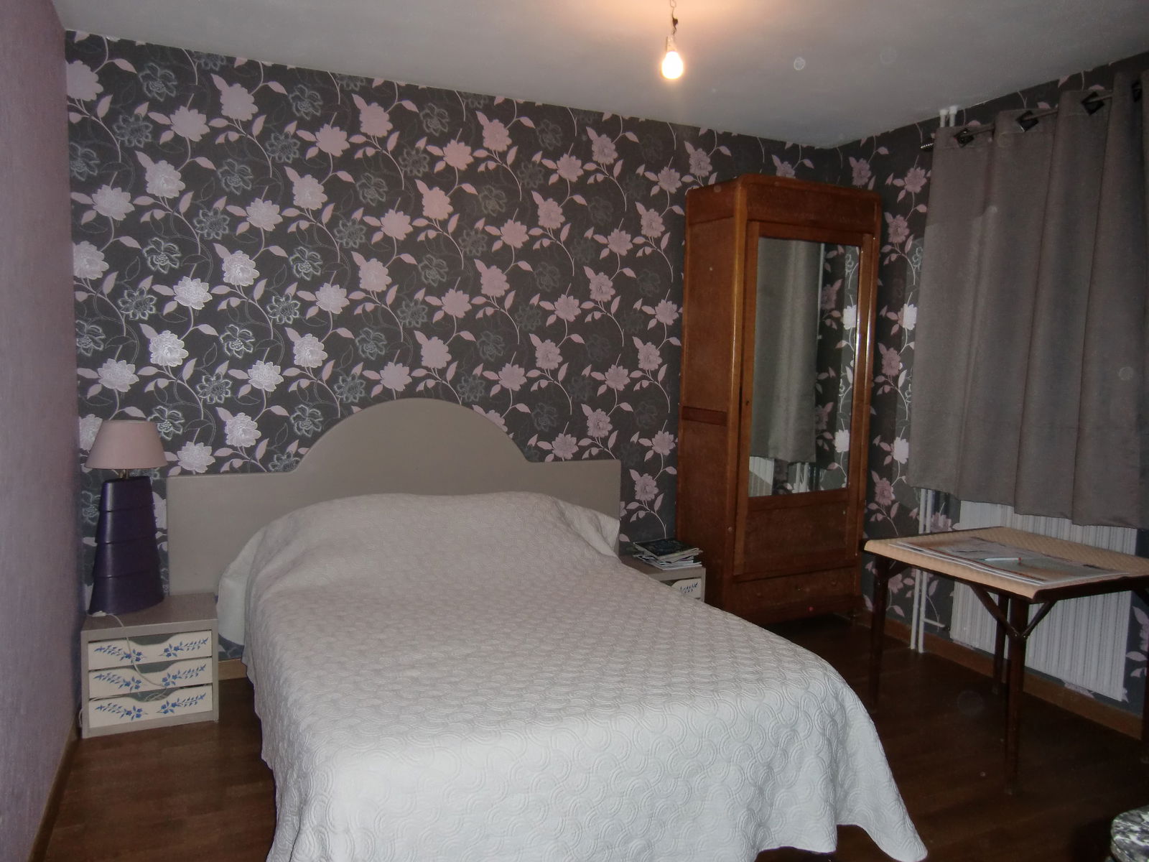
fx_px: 797
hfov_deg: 71.6
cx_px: 574
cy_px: 431
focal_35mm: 24
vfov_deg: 56.8
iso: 160
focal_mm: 4.3
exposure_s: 1/30
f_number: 3.2
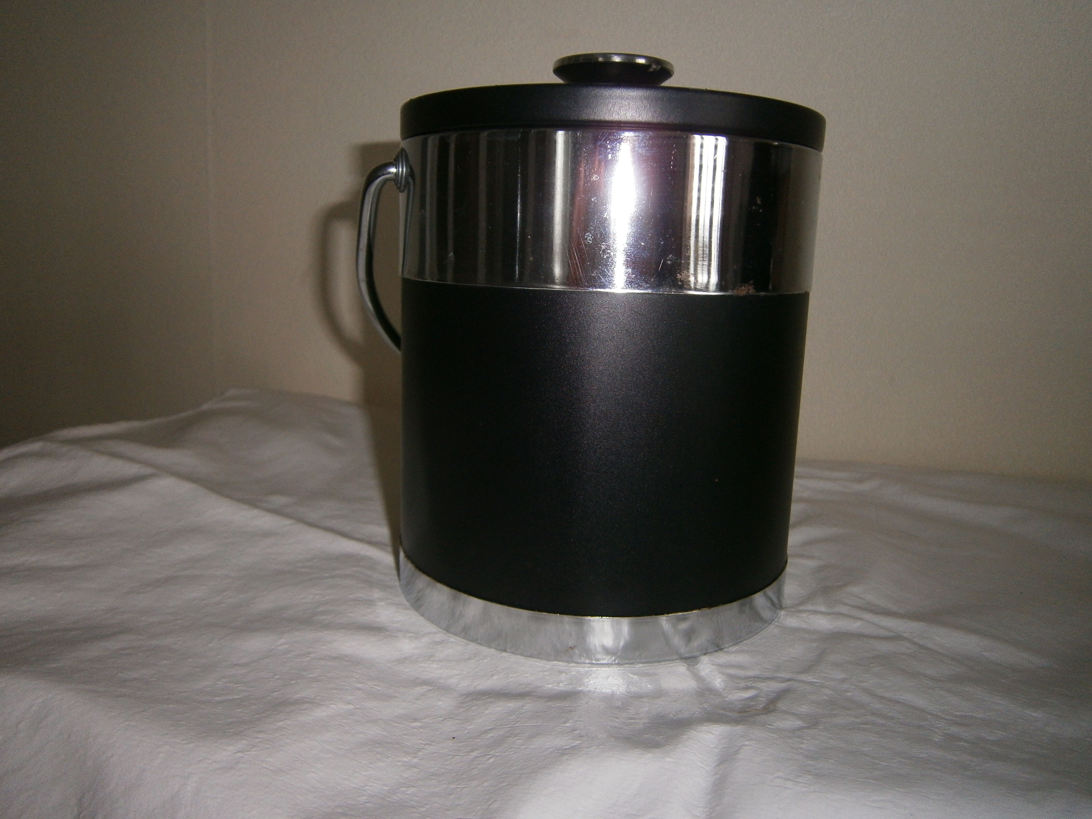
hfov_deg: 67.3
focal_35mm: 26
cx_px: 546
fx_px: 820
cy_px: 410
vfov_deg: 53.1
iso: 125
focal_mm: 4.7
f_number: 2.8
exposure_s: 1/30
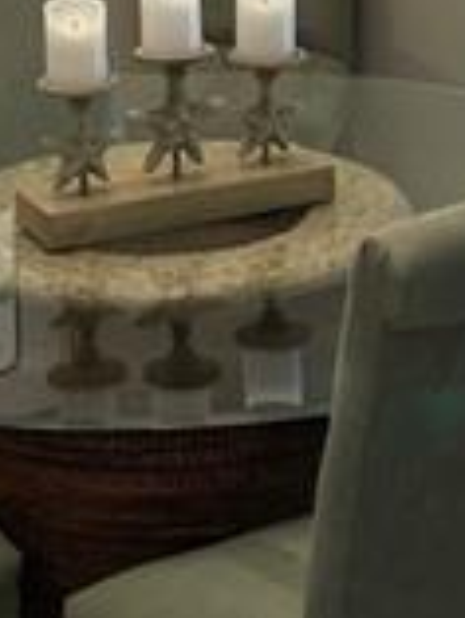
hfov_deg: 11.7
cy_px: -173
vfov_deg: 14.9
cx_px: 268
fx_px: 2272
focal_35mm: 127
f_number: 1.6
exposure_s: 1/120
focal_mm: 4.2
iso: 100
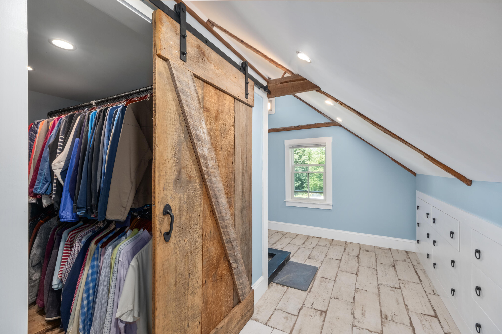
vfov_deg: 77.3
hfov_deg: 100.4
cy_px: 167
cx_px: 251
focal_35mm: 15
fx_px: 209
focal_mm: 9.9
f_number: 8
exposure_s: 1/3
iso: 640
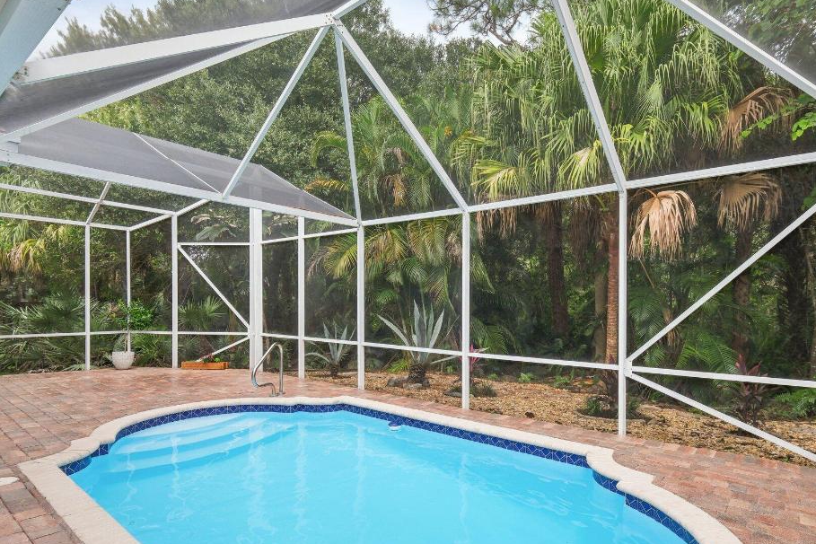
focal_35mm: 19
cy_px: 325
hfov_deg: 86.7
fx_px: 431
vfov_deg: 64.0
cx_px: 444
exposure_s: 1/160
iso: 400
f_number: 8
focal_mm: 10
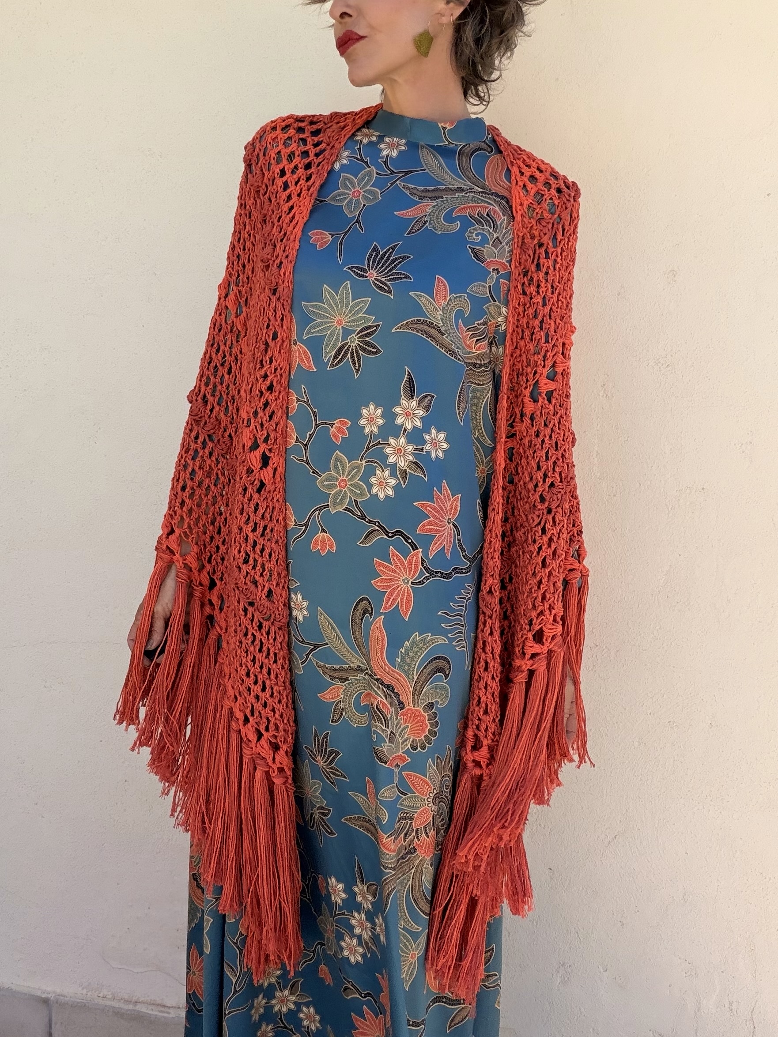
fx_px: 899
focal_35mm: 30
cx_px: 389
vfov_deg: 60.0
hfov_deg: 46.8
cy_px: 518
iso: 25
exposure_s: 1/438
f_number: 1.9
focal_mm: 2.71
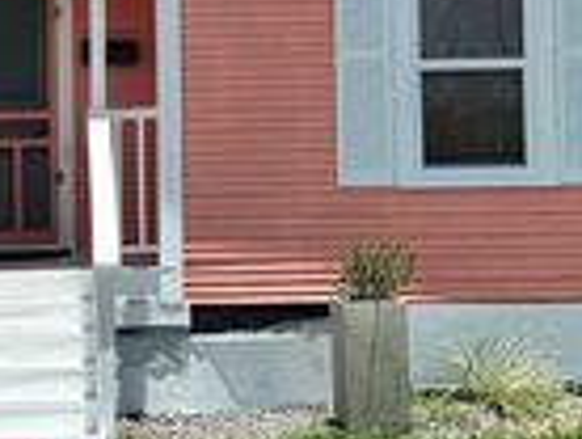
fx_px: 1583
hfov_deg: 20.5
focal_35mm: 94
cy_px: 116
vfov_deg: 15.7
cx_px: 97
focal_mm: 5.7
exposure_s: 1/5076
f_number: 1.5
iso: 50
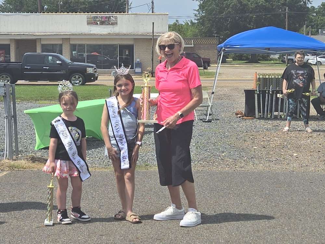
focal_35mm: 23
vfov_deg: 58.9
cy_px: 122
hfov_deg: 73.9
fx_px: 216
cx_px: 162
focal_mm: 5.4
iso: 25
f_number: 1.8
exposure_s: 1/2436
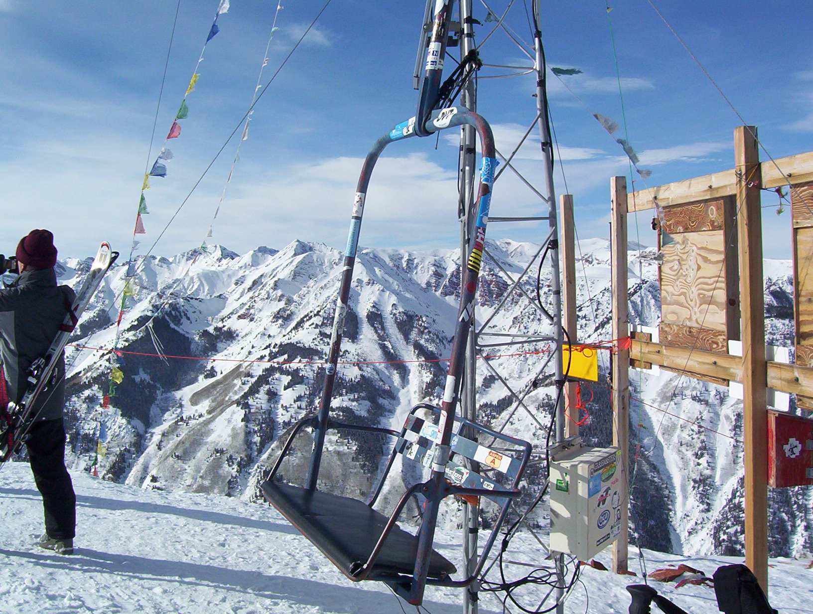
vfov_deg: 33.7
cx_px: 406
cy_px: 307
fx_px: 1012
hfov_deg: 43.8
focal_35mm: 43
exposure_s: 1/1701
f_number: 5.17
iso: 100
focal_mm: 5.77
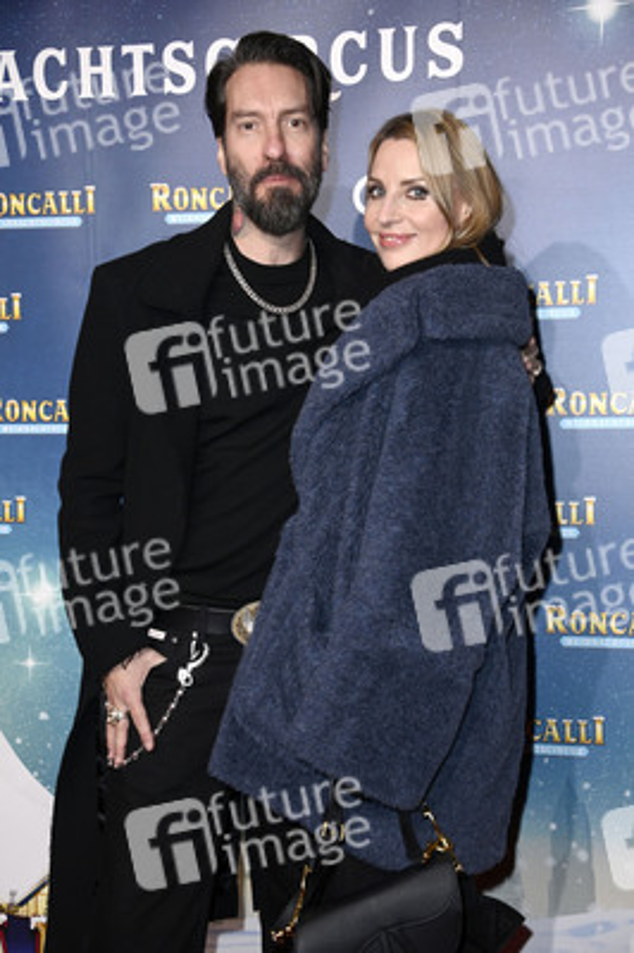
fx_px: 1641
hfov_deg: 21.9
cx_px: 317
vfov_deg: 32.4
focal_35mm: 62
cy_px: 476
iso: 1250
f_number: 5.6
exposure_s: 1/250
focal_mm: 62
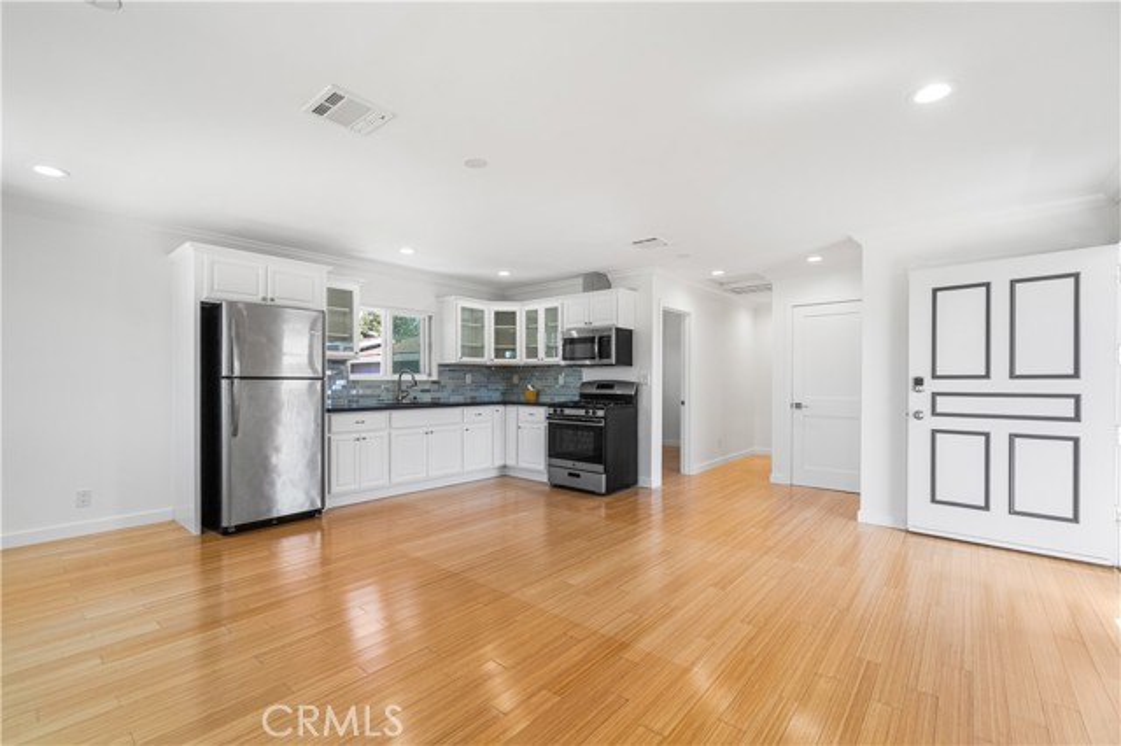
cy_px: 373
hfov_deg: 100.4
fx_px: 467
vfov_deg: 77.3
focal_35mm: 15
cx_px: 560
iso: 320
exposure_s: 1/40
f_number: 7.1
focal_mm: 10
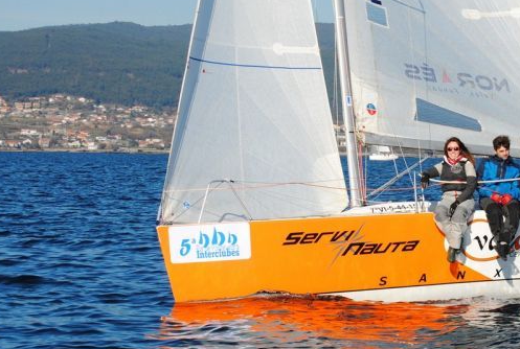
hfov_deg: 15.3
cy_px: 154
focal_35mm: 133
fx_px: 1923
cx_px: 374
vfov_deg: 10.4
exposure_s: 1/320
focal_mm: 55
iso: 100
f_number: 9
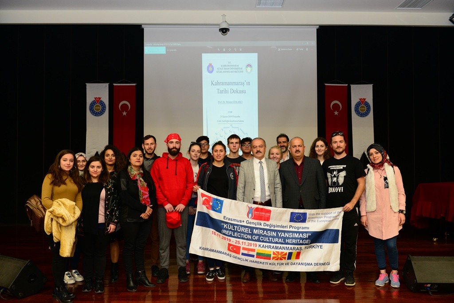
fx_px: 404
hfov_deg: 58.7
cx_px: 227
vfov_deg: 41.1
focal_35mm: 32
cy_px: 152
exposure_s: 1/125
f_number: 4
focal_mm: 32
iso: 1250
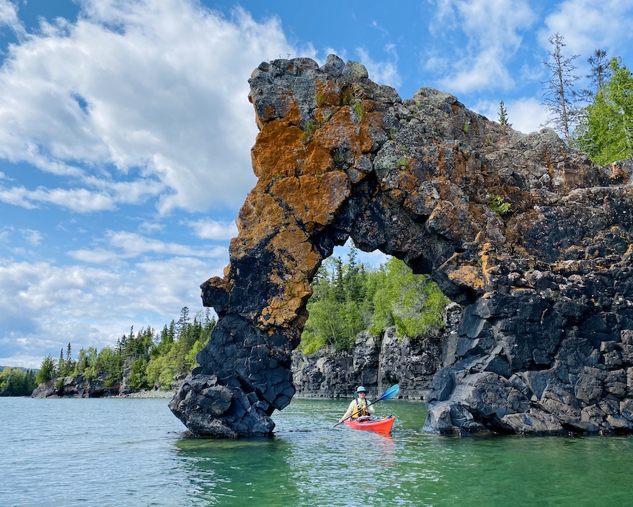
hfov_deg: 62.2
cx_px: 314
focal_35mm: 28
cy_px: 246
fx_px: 525
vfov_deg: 51.5
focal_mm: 4.25
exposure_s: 1/3205
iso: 32
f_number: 1.8
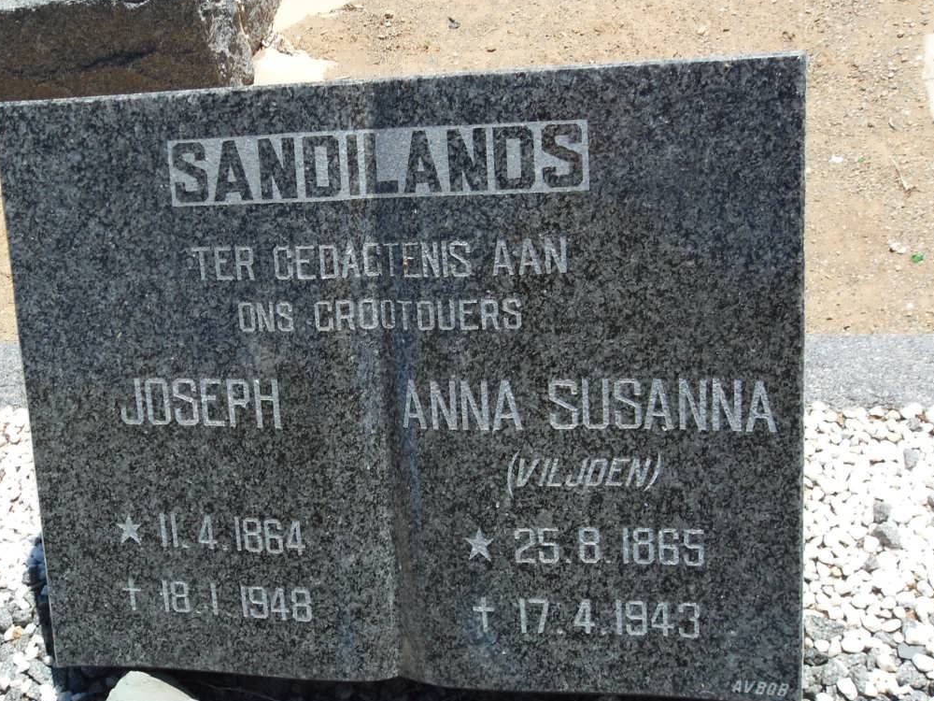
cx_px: 417
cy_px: 336
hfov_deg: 44.7
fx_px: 1133
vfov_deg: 34.3
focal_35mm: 42
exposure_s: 1/125
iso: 80
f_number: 8.2
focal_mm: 6.3
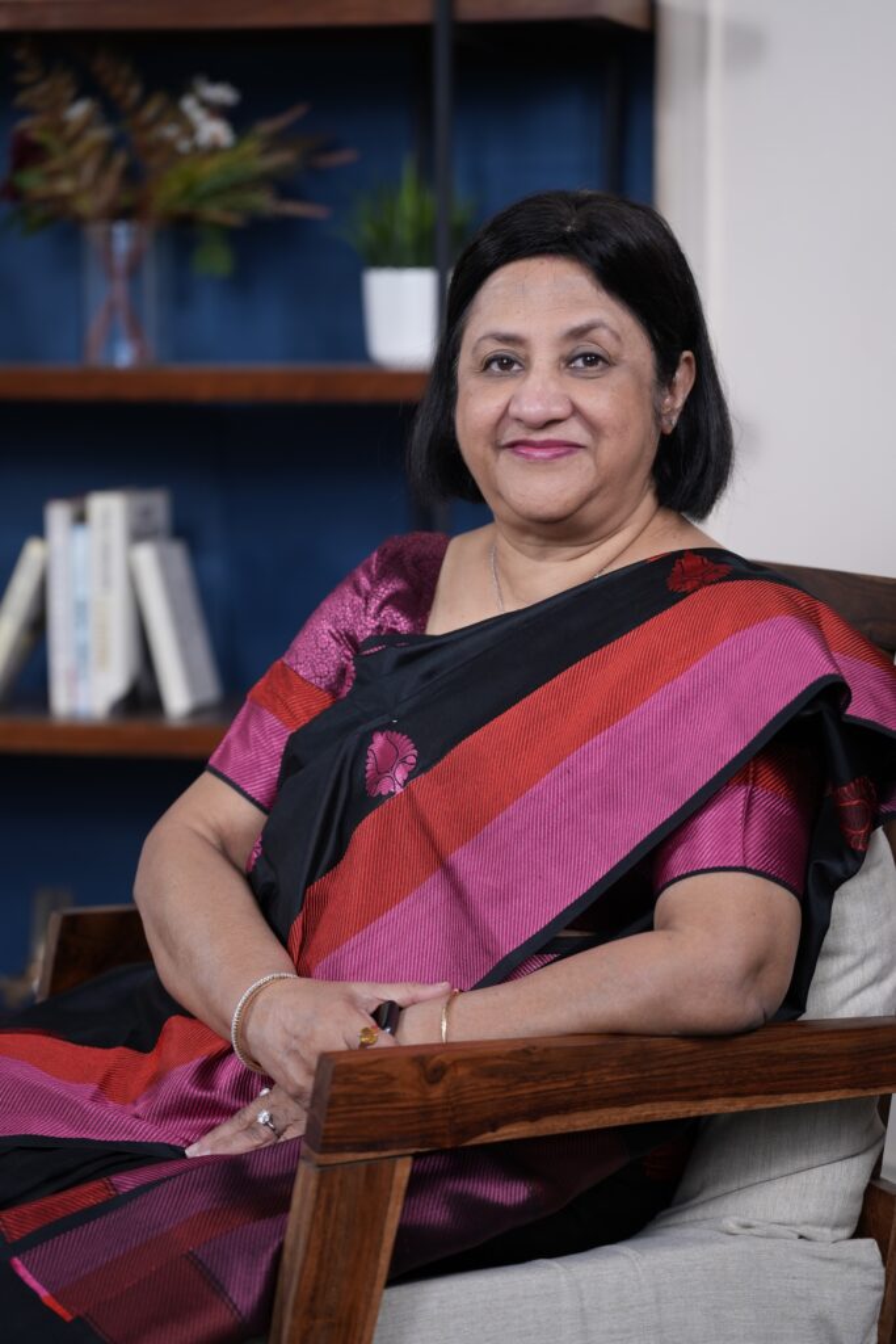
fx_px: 3329
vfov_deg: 22.8
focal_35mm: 89
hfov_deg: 15.3
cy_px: 672
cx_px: 448
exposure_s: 1/50
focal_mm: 89.2
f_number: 2.8
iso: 250
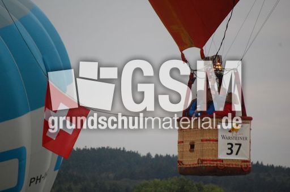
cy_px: 96
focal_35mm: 300
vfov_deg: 4.6
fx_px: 2414
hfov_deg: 6.9
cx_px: 145
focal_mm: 200
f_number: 5.6
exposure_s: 1/250
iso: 800
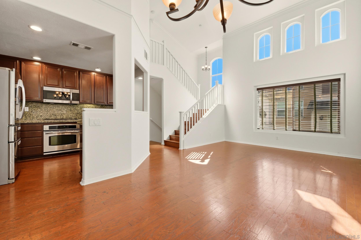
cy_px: 120
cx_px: 180
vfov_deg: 81.2
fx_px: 140
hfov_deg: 104.3
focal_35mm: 14
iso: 320
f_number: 6.3
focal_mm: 14
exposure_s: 1/2000
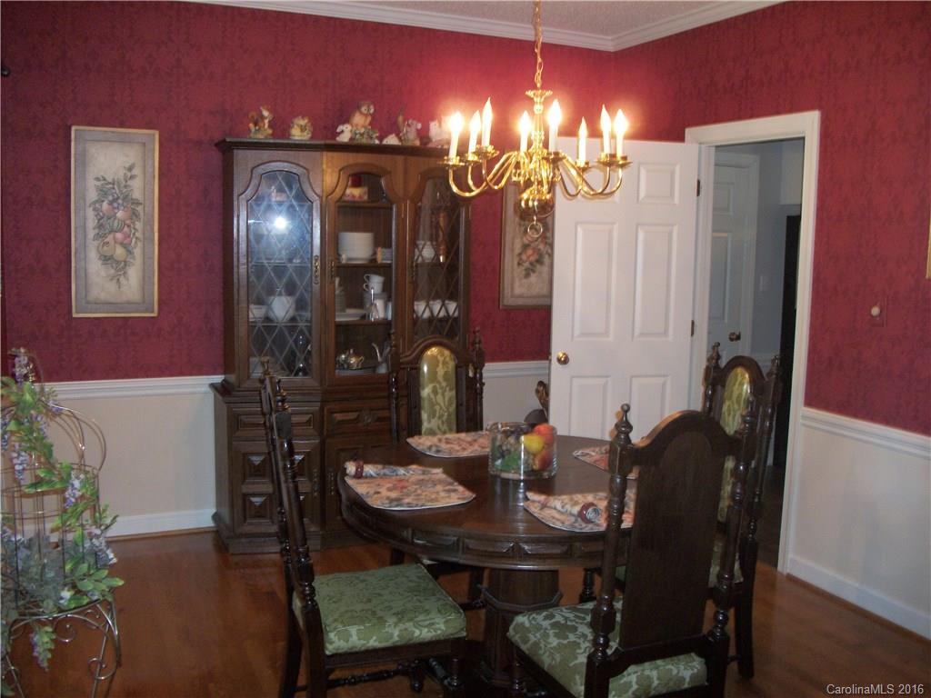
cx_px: 466
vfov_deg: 44.2
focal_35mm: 32
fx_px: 861
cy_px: 349
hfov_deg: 56.8
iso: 160
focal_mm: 5.7
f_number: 2.9
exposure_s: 1/30
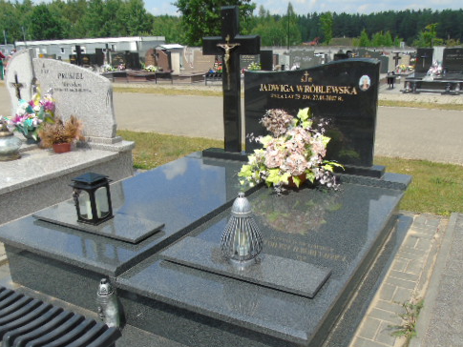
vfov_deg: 42.7
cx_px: 239
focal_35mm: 33
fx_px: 441
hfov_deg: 55.3
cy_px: 214
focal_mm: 4.4
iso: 80
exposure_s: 1/640
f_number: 3.4
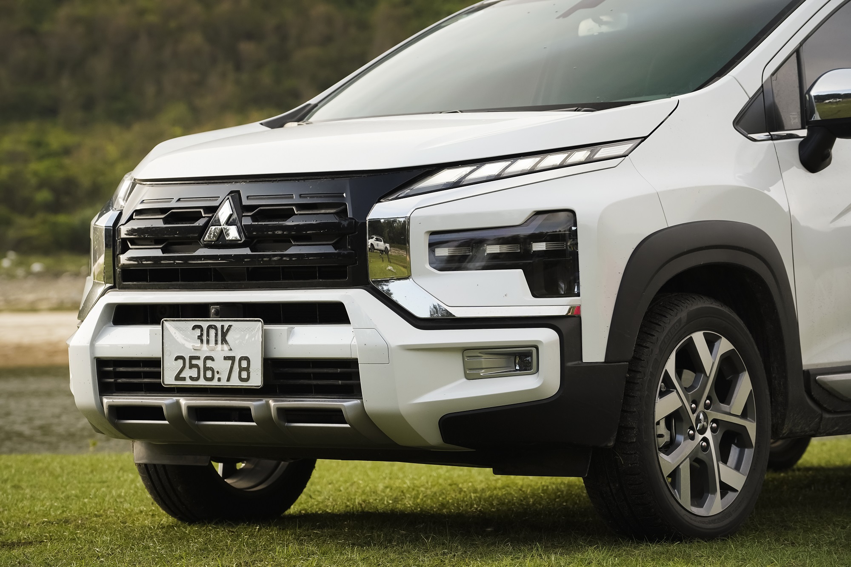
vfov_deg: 10.5
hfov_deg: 15.8
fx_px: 3073
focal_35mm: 130
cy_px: 284
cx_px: 426
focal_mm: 130
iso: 800
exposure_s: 1/400
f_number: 5.6
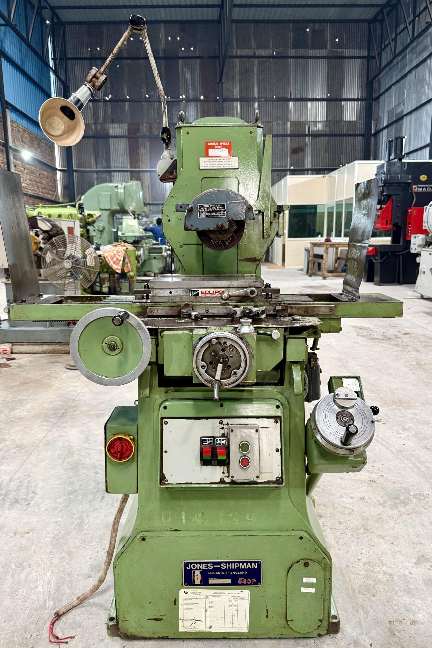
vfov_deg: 71.5
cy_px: 324
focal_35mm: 25
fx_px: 450
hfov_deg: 51.3
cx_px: 215
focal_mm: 6.76
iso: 250
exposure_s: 1/50
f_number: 1.78
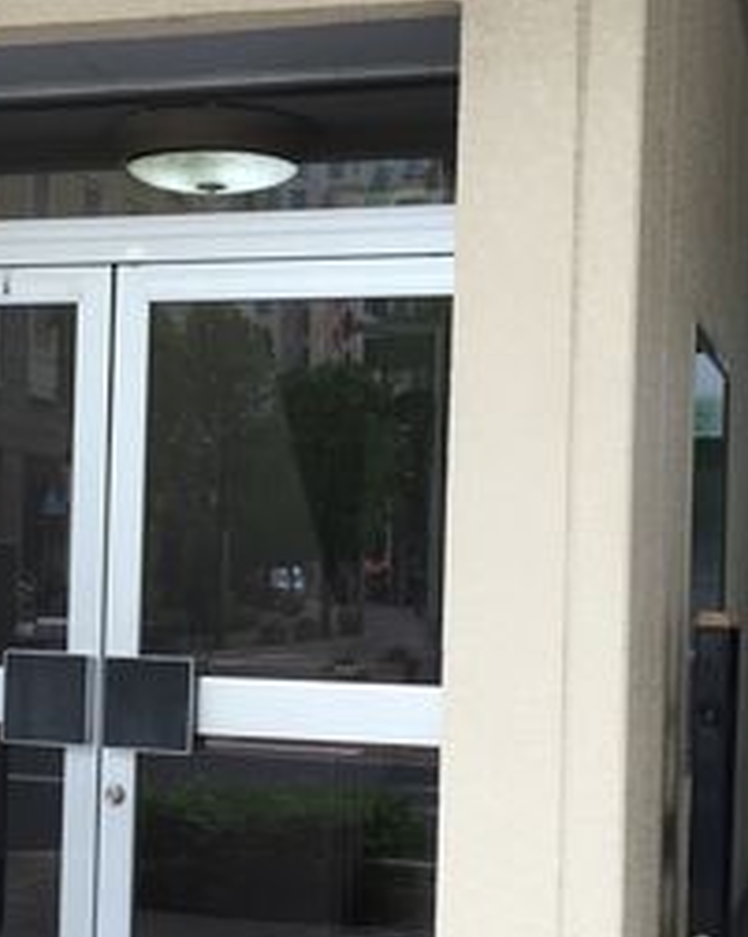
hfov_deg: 20.9
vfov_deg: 26.4
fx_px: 1996
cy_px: 532
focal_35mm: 72
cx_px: 127
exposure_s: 1/120
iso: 50
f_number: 2.2
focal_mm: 4.15
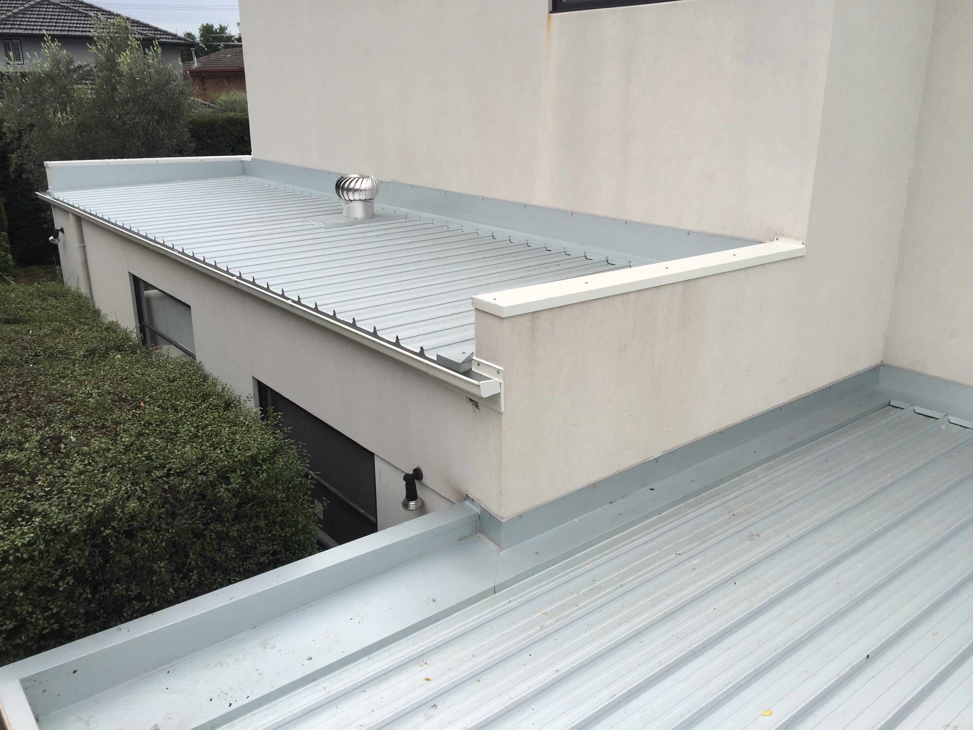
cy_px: 365
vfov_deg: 48.2
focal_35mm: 29
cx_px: 486
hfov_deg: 61.7
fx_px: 815
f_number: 2.2
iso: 32
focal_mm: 4.15
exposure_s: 1/421
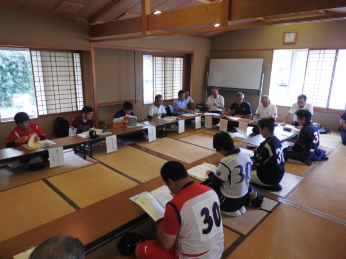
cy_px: 130
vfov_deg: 56.8
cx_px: 173
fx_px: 240
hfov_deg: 71.6
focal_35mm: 24
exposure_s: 1/30
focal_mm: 4.3
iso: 250
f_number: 3.3
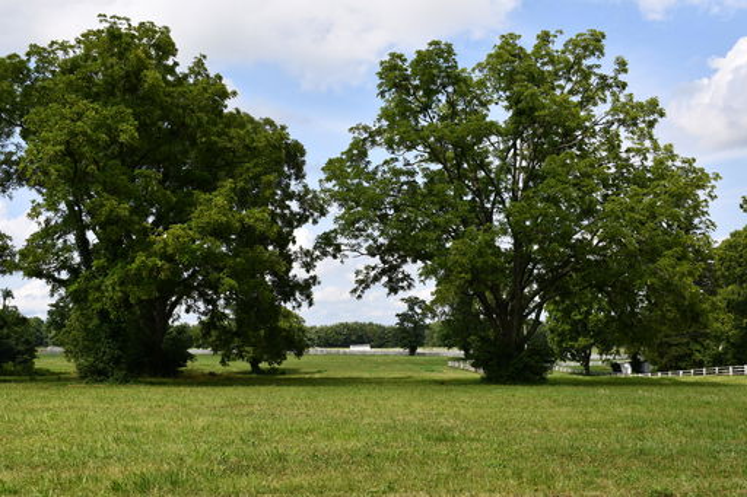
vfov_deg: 34.2
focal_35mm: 39
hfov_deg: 49.6
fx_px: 809
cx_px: 374
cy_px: 248
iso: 100
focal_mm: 26
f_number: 8
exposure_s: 1/250
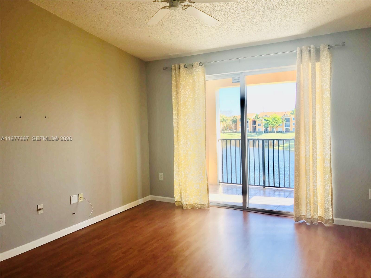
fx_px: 300
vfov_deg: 49.7
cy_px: 139
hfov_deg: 63.4
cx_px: 186
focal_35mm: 28
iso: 20
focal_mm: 3.99
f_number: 1.8
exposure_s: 1/126
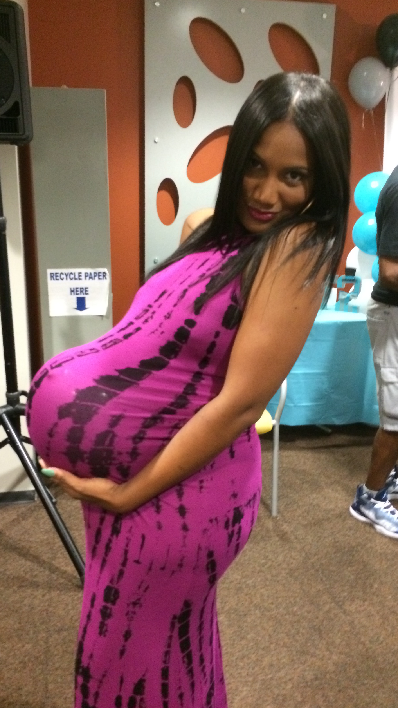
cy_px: 355
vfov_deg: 61.0
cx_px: 183
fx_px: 600
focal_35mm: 32
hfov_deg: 36.7
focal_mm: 4.15
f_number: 2.2
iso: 500
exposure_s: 1/15
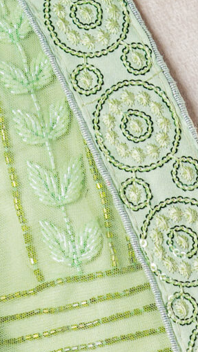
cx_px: 319
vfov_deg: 5.8
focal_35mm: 370
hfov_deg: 3.3
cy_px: 492
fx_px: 3457
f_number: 8
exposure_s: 1/160
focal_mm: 94
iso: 100
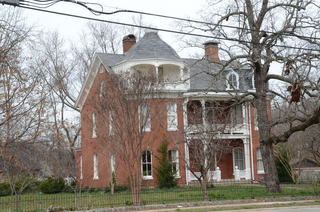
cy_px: 106
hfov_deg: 29.9
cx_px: 160
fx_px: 599
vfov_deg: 20.1
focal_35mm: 68
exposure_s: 1/100
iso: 200
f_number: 13
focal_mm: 45
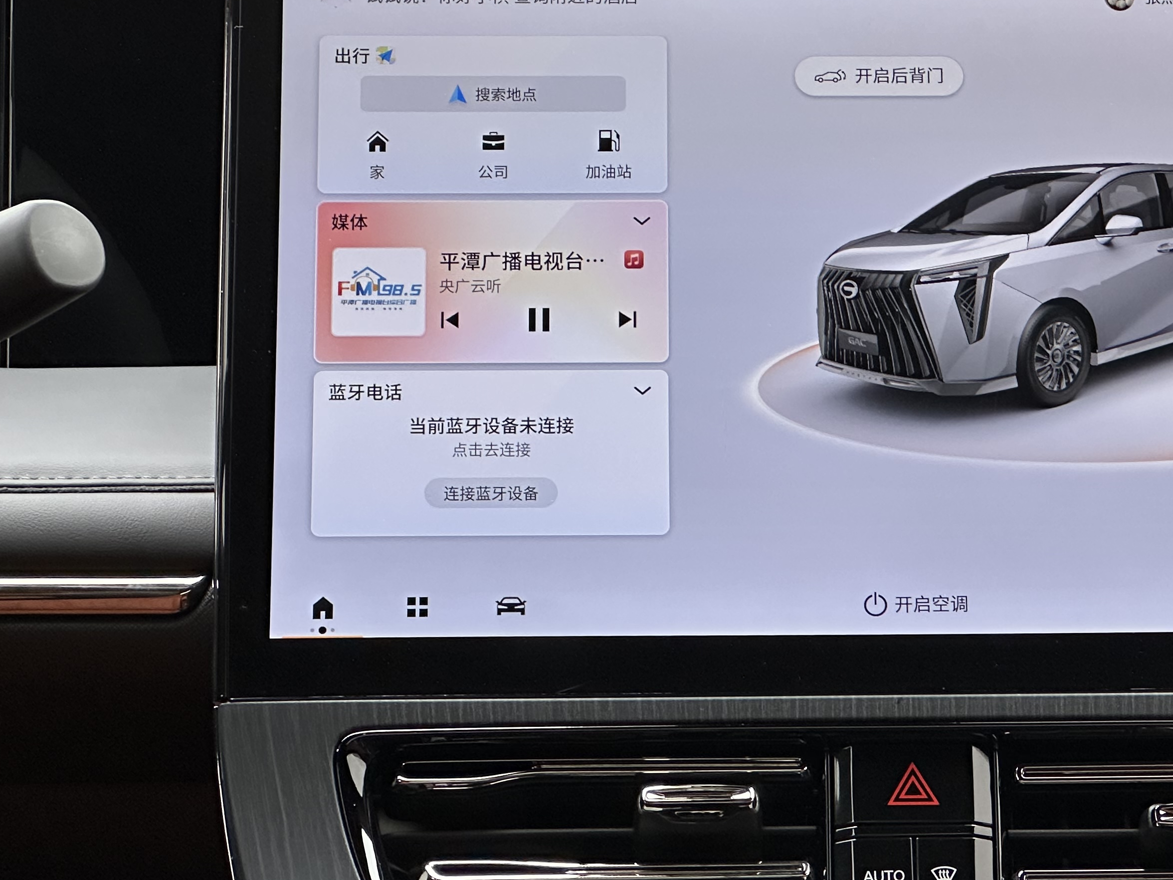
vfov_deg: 11.2
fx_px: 4473
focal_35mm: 132
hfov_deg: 14.8
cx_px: 966
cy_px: 356
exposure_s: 1/99
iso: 100
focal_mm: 9
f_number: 2.8
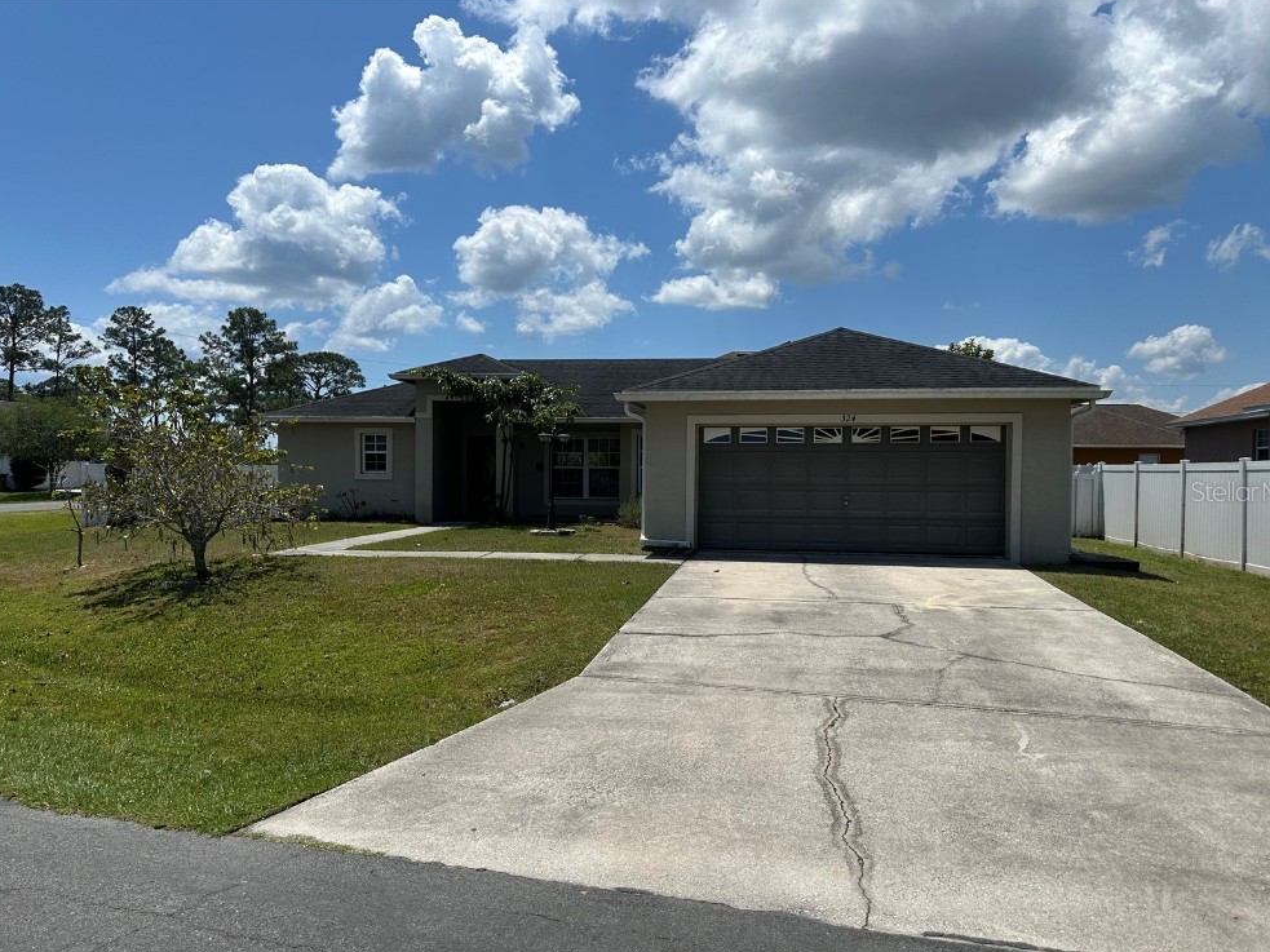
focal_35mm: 25
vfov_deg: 54.9
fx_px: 917
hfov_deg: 69.4
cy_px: 491
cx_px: 651
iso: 80
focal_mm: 6.86
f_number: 1.78
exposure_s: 1/9709
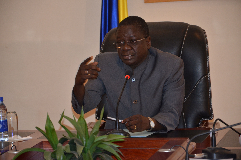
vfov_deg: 6.5
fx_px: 1403
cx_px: 120
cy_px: 80
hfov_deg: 9.8
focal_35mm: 210
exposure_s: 1/60
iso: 800
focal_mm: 140
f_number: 5.6
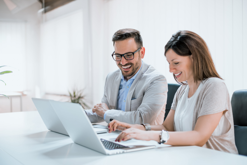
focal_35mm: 50
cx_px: 124
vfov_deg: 27.0
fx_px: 343
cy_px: 82
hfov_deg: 39.6
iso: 250
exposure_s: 1/250
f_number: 2.2
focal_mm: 50
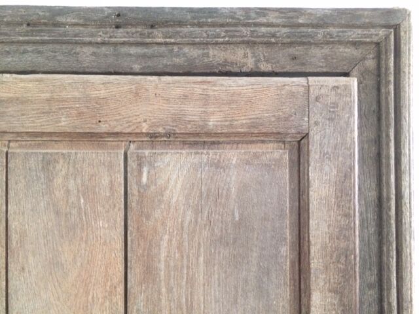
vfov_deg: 48.2
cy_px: 157
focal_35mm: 29
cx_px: 210
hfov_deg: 61.7
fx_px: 351
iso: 320
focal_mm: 4.15
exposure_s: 1/20
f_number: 2.2
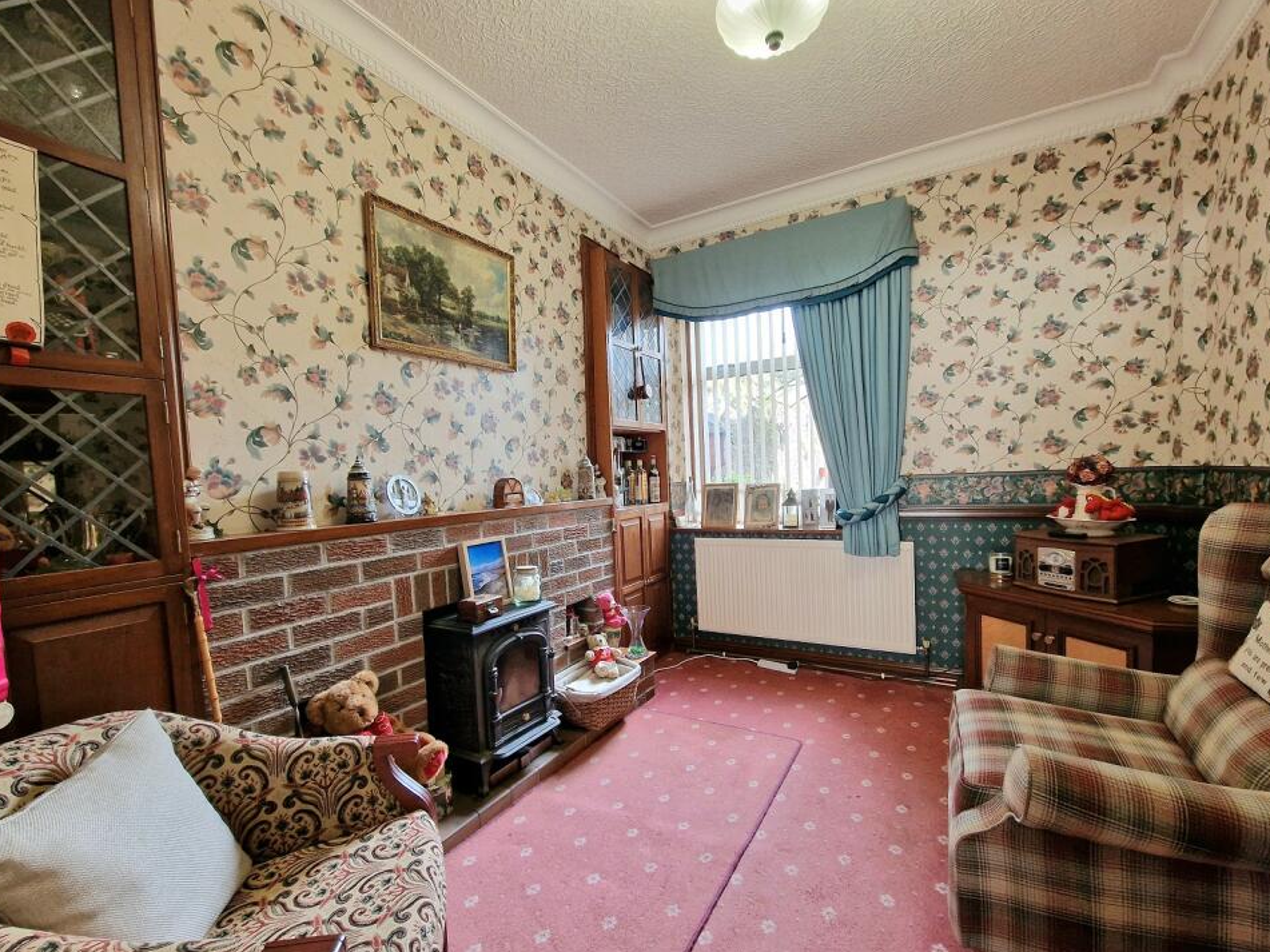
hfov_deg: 102.1
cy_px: 509
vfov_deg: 85.5
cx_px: 649
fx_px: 514
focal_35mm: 14
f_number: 2.2
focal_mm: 2.2
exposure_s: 1/50
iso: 250
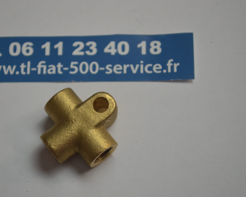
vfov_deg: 15.9
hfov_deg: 19.8
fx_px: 703
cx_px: 93
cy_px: 95
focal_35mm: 97
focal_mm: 55
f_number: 5.6
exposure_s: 1/60
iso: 400
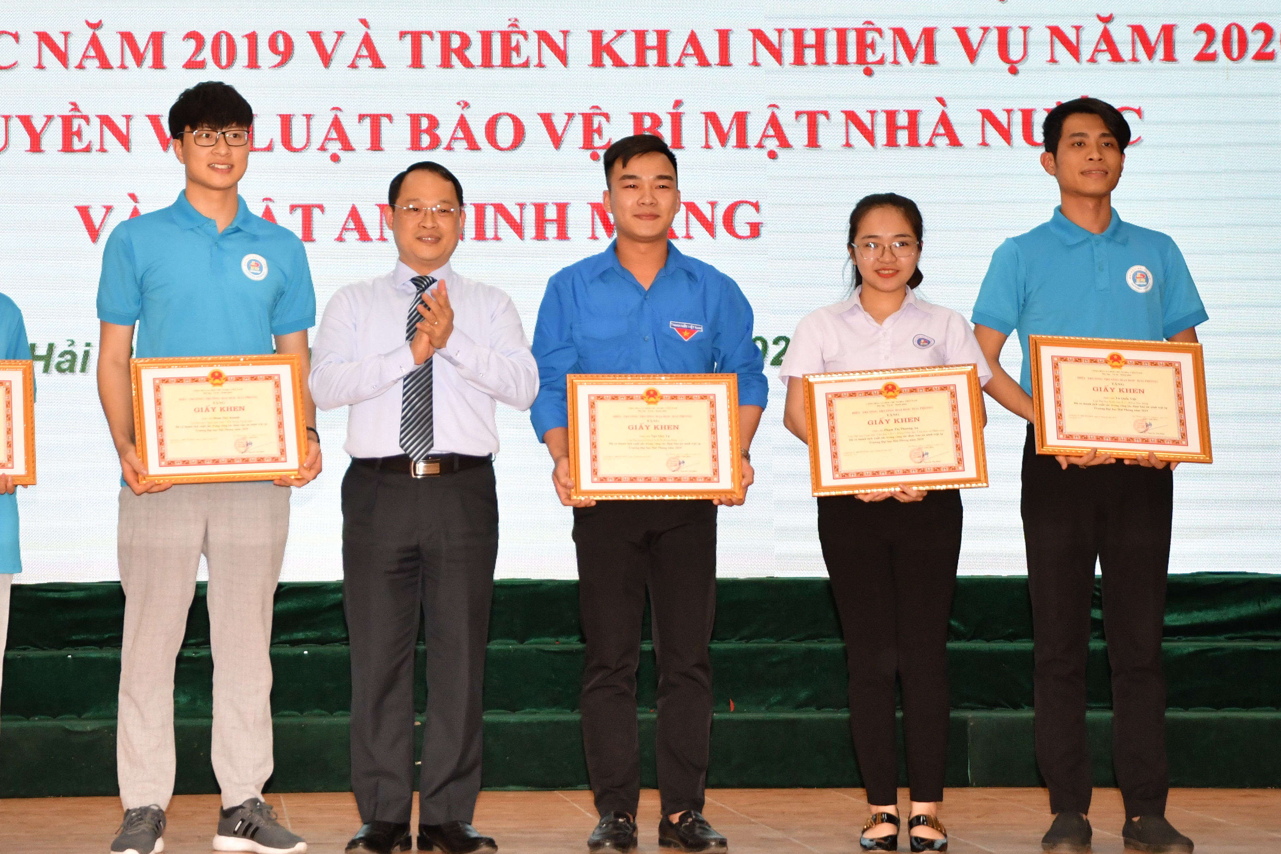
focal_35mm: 92
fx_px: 3274
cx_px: 434
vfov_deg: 14.8
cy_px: 286
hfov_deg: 22.1
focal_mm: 40
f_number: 5
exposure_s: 1/200
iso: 1250
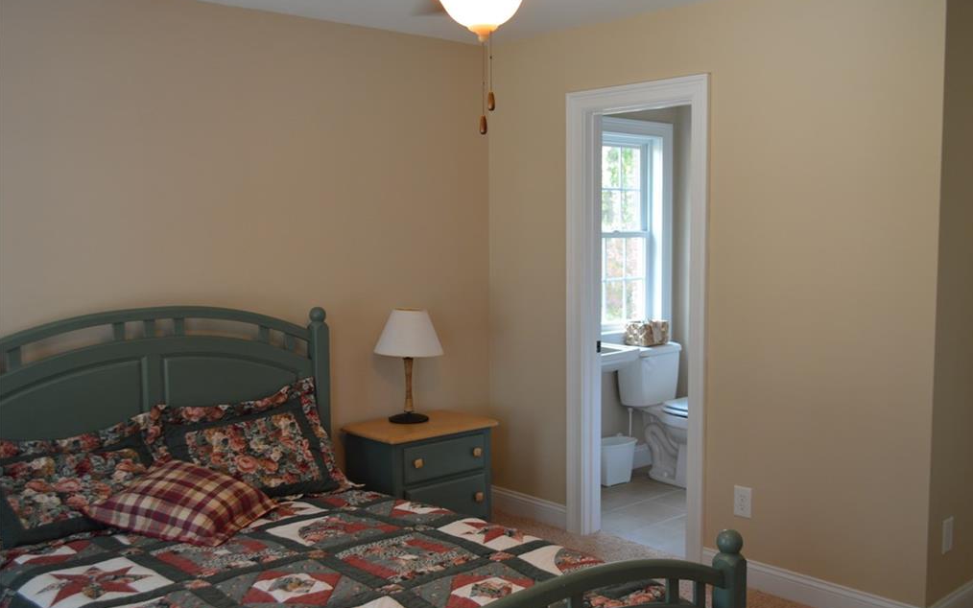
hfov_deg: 52.7
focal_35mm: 37
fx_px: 981
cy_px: 318
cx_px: 488
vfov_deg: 34.4
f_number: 4
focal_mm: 24
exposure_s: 1/25
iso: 400
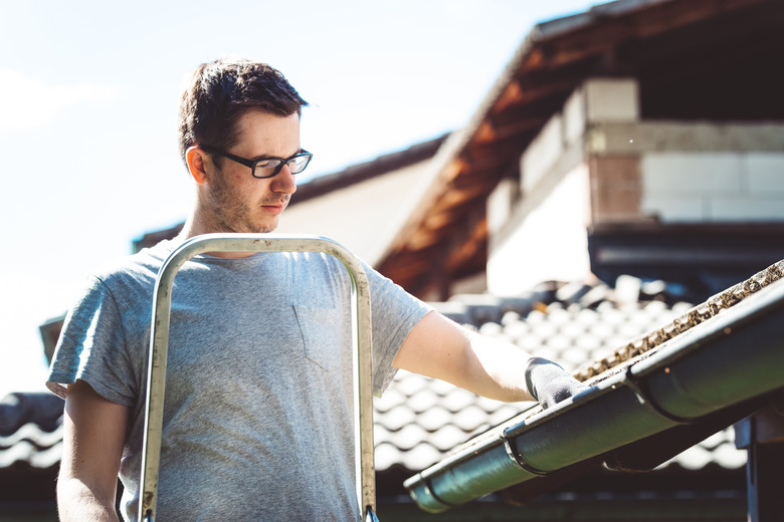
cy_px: 261
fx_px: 2069
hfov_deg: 21.5
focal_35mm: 95
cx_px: 392
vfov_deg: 14.4
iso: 200
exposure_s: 1/1000
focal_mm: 95
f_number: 4
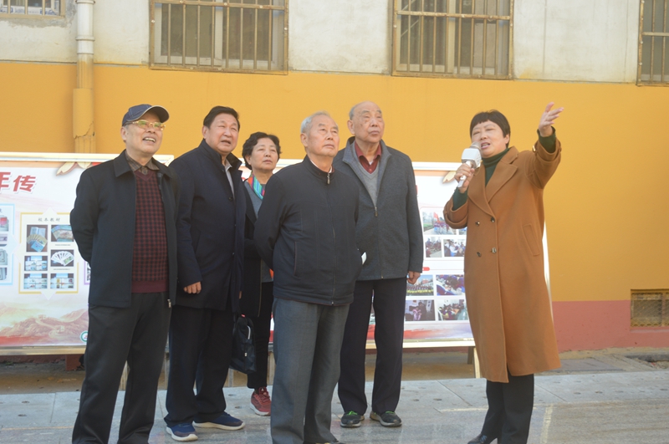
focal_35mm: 54
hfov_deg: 36.9
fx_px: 1002
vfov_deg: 25.0
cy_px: 222
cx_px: 334
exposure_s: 1/125
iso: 220
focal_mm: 36
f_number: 5.6
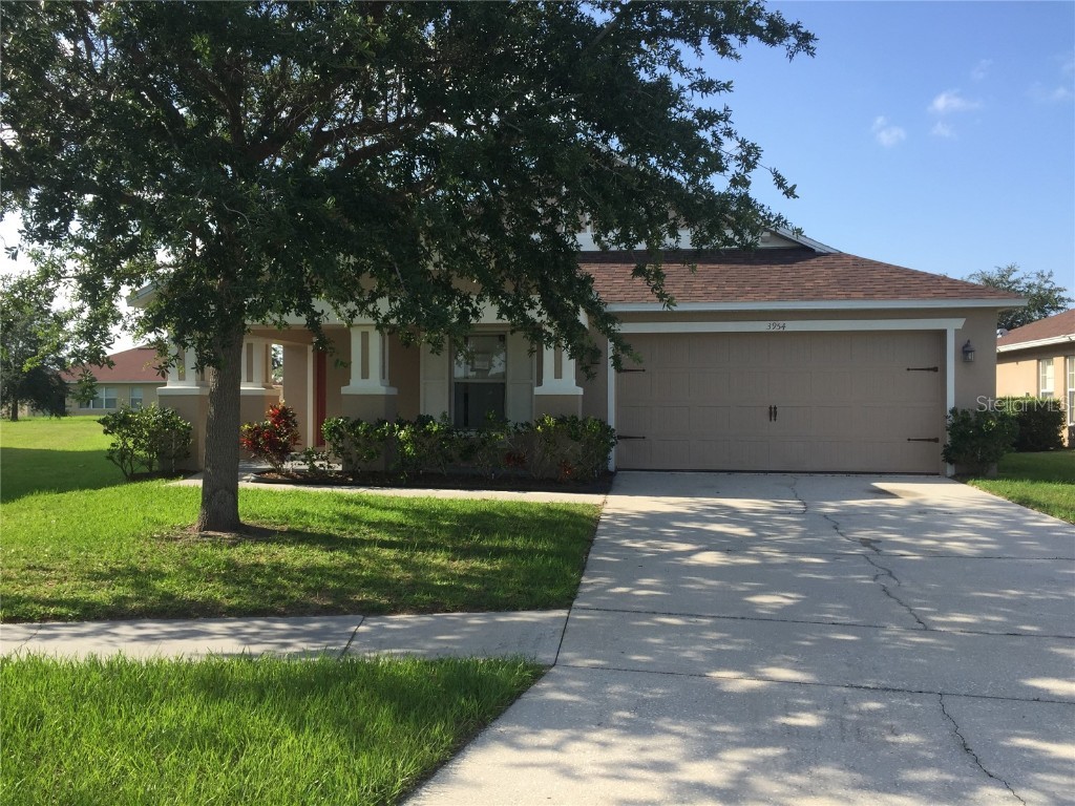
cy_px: 403
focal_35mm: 29
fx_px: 901
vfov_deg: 48.2
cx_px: 538
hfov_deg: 61.7
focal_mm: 4.15
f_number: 2.2
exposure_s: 1/1014
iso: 32
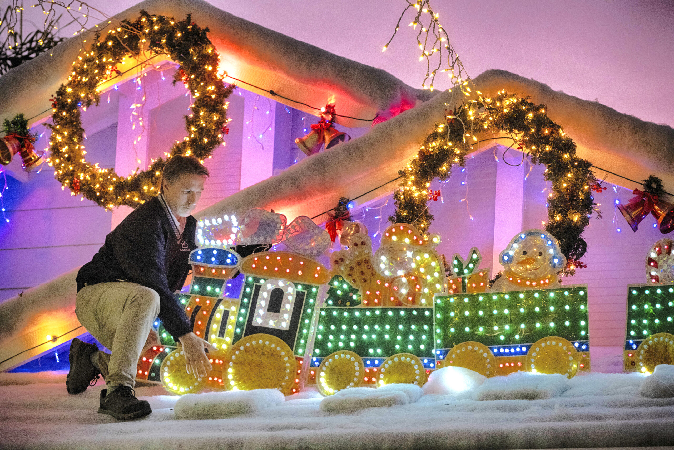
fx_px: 2752
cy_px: 225
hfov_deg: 14.0
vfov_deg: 9.3
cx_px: 337
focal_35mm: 147
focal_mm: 98.2
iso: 5000
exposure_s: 1/125
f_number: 5
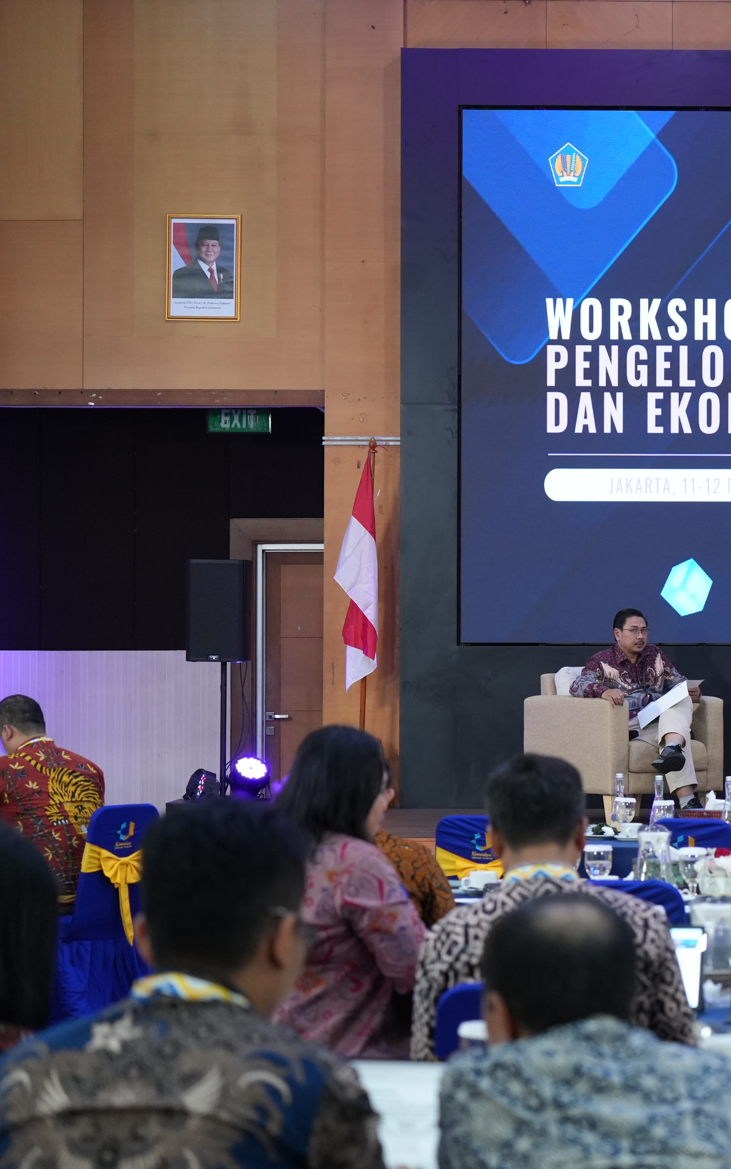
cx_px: 845
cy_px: 582
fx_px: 3443
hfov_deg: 11.9
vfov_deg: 19.3
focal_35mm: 108
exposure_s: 1/60
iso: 2000
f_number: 4
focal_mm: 70
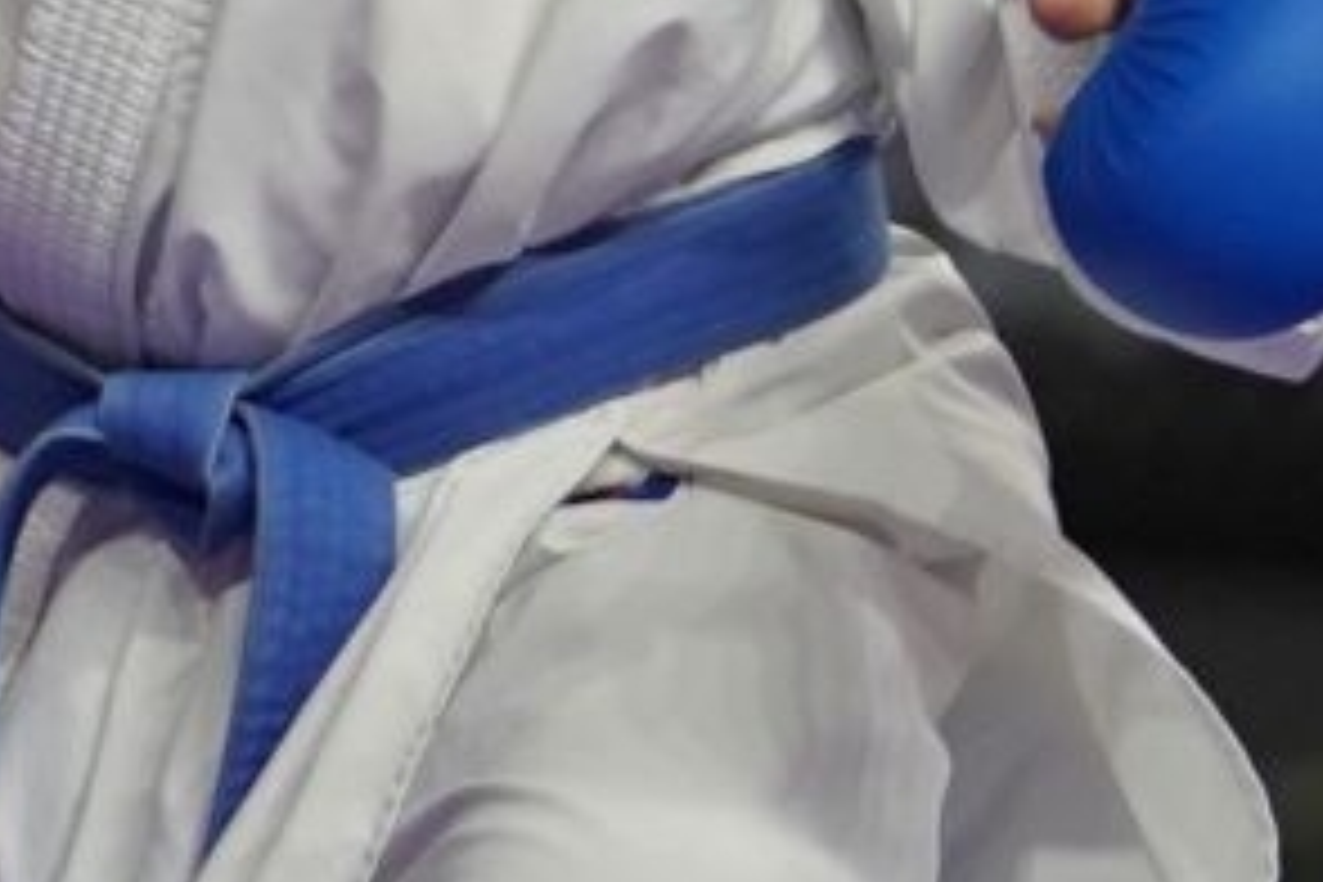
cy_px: -616
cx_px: 2066
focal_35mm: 1531
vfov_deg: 0.9
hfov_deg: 1.3
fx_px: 56260
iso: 1250
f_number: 2.8
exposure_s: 1/1000
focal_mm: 167
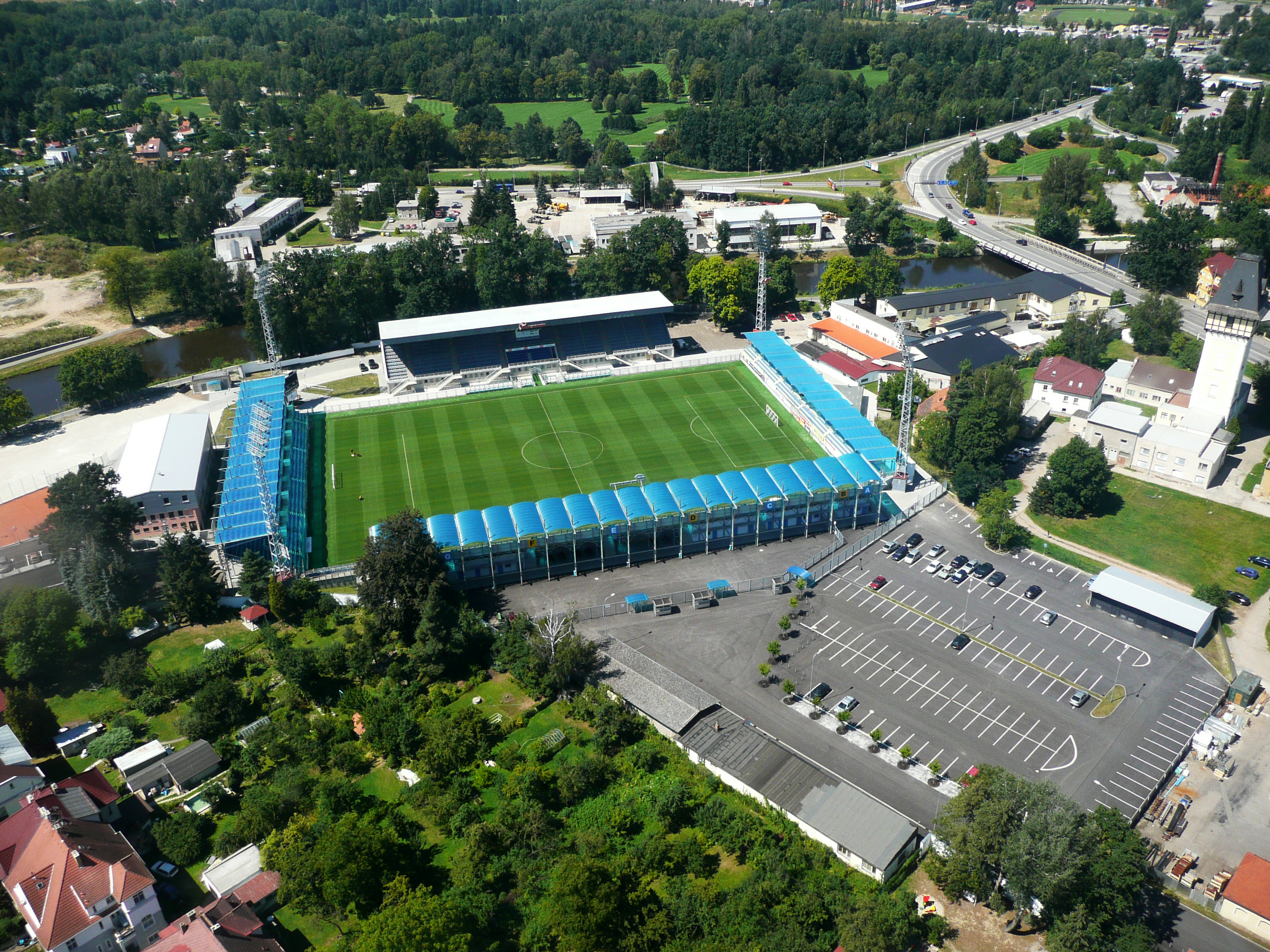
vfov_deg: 49.7
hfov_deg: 63.4
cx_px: 635
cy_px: 476
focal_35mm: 28
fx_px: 1027
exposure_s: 1/400
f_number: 3.3
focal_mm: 4.6
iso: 100
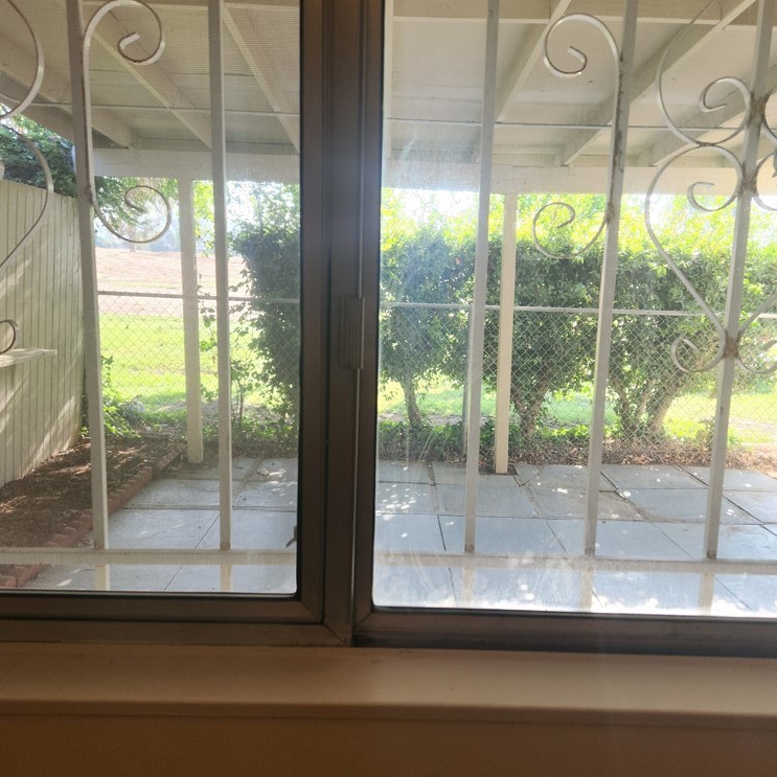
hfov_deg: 57.3
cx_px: 399
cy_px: 401
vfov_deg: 57.3
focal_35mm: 28
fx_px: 711
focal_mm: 5.4
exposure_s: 1/120
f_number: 1.8
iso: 40
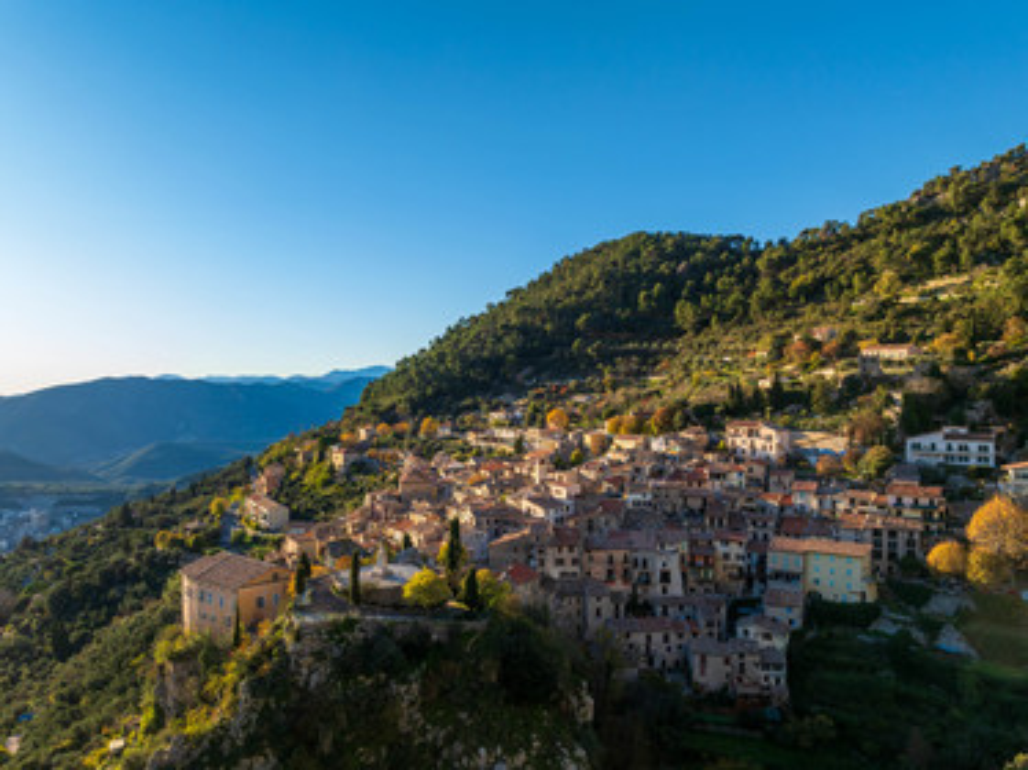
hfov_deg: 71.6
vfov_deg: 56.8
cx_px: 514
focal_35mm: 24
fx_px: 712
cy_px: 385
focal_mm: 12.3
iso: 100
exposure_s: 1/100
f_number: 9
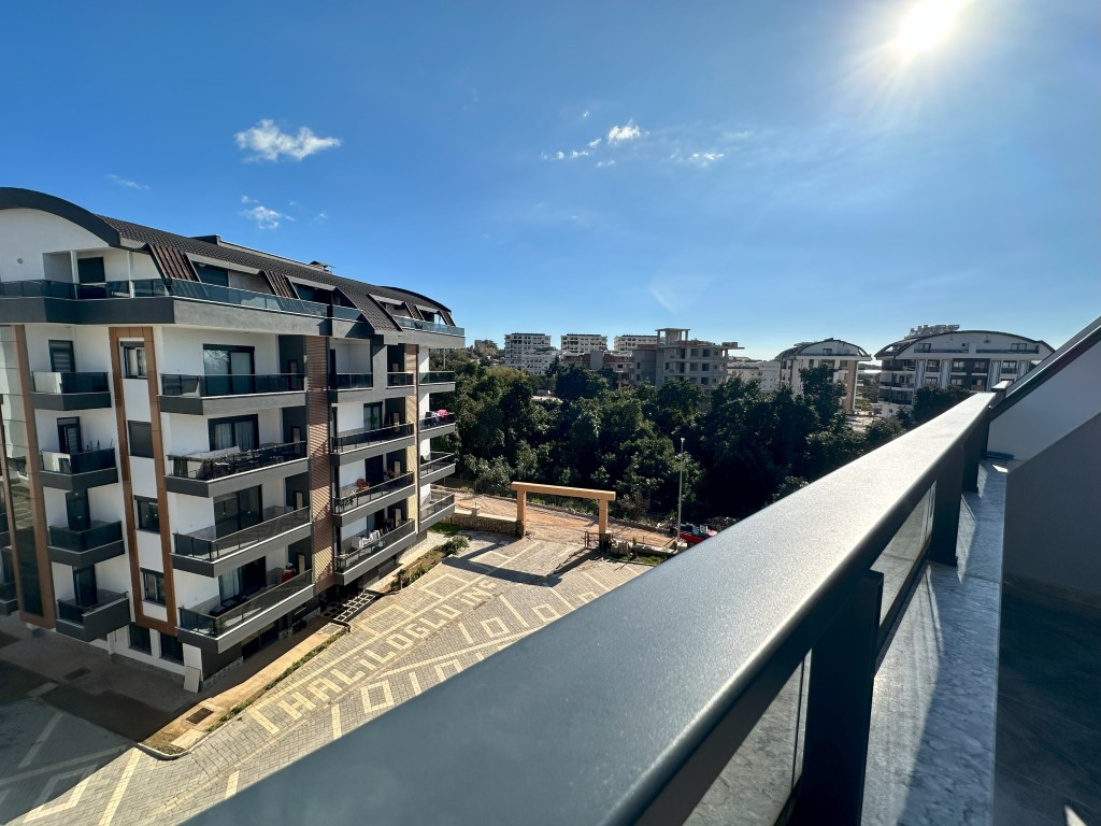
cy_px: 413
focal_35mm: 14
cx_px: 550
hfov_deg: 102.1
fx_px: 445
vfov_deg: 85.7
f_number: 2.2
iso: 50
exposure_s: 1/2817
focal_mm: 2.22
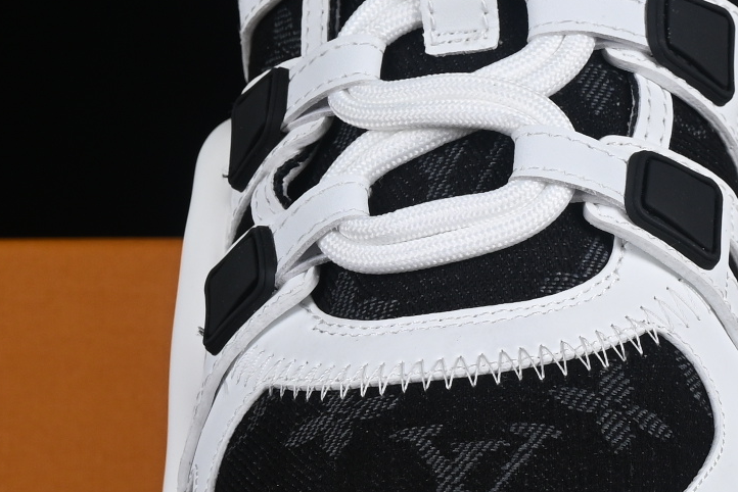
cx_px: 870
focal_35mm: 289
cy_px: 303
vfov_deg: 4.8
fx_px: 5927
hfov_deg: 7.1
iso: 160
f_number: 8
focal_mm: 50
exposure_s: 1/80
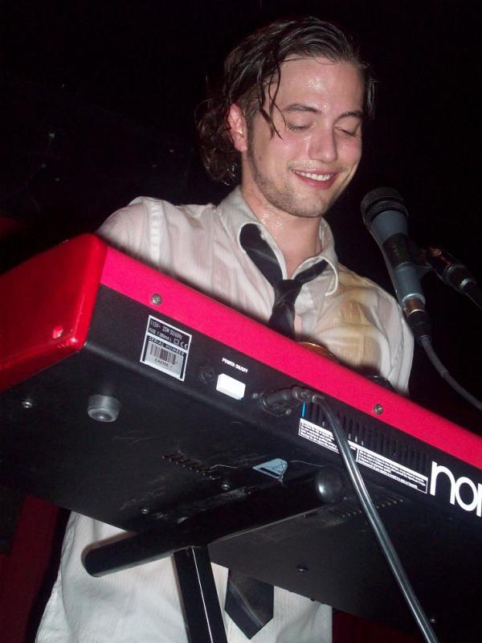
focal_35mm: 64
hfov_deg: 22.9
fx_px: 1188
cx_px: 241
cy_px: 322
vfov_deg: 30.3
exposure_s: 1/63.7
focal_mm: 10.7
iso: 160
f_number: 3.8
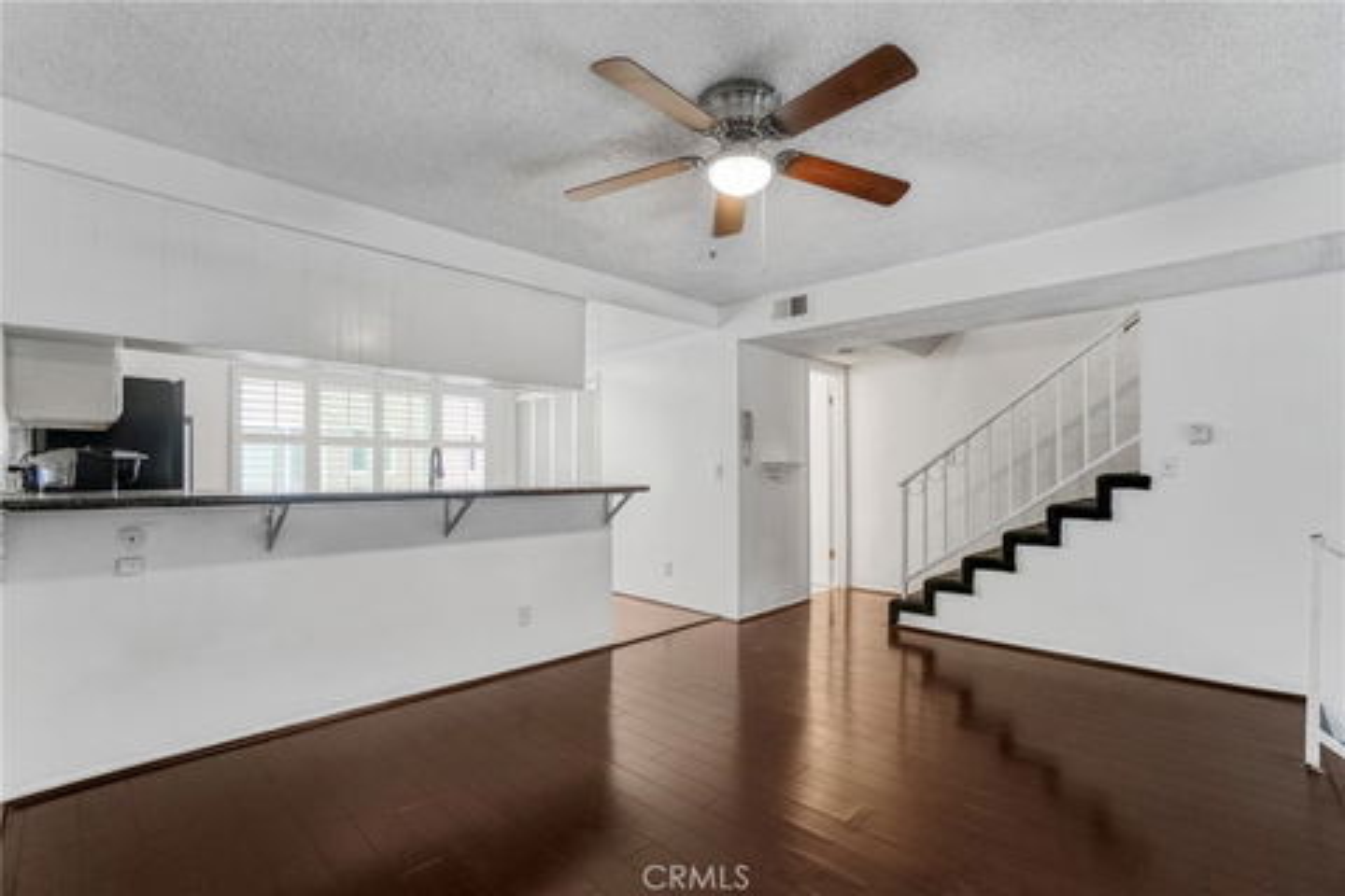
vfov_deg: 77.3
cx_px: 672
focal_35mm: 15
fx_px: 560
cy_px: 448
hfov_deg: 100.4
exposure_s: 1/30
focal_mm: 10
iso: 2500
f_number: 4
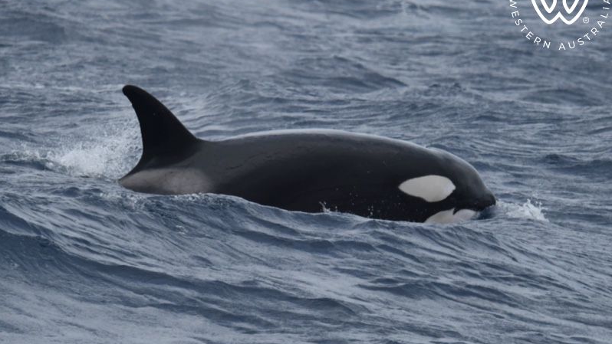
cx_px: 306
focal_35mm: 441
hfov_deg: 4.9
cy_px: 150
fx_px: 7157
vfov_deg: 2.8
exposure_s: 1/8000
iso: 1000
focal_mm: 420
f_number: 6
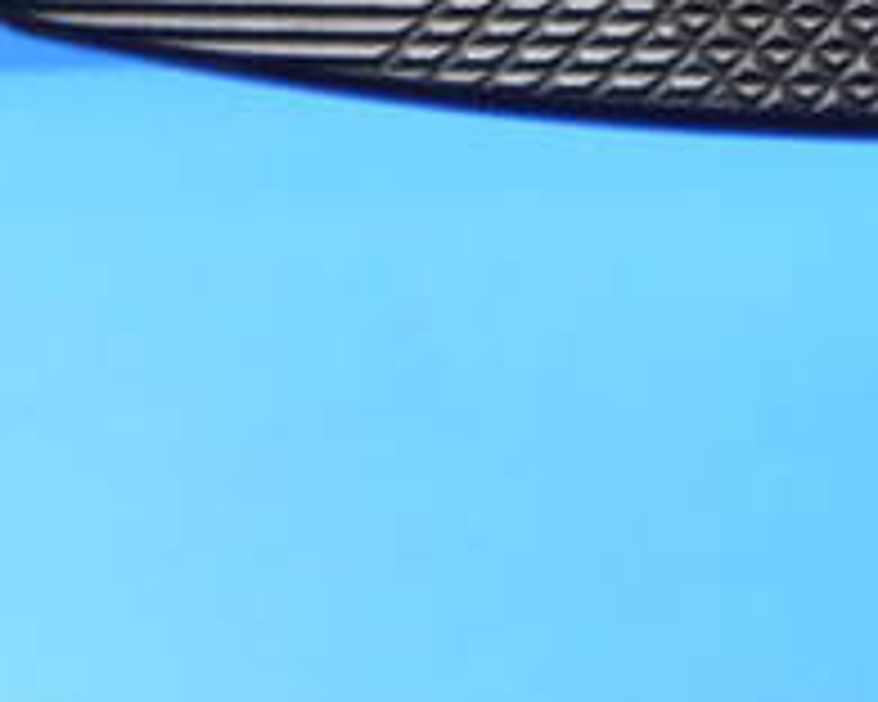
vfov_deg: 17.3
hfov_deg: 21.9
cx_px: 1081
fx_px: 2079
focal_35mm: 80
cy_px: -351
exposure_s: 1/30
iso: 180
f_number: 3.7
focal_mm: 4.5
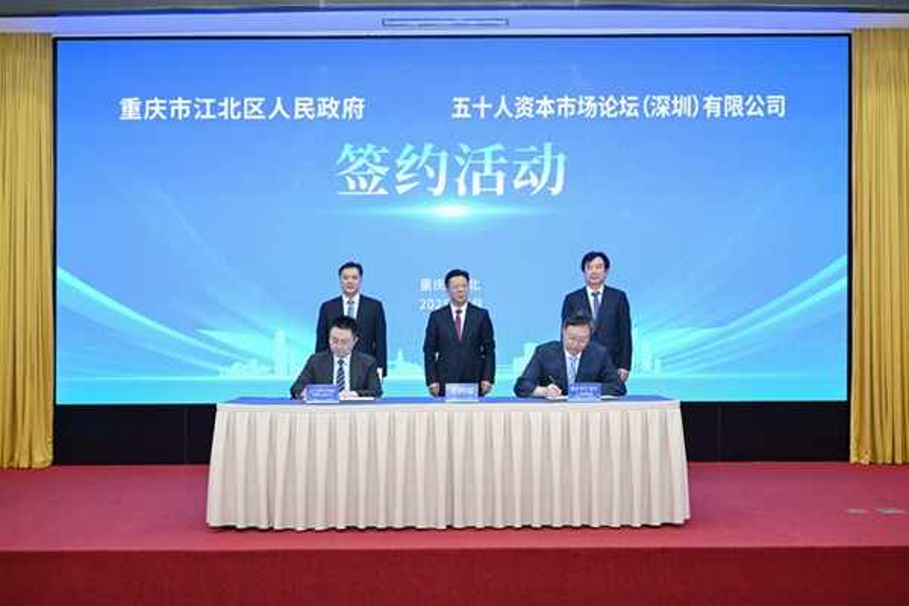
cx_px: 454
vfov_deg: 31.9
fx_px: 1060
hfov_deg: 46.4
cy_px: 303
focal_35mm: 42
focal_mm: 42
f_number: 5.6
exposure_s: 1/125
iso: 1250
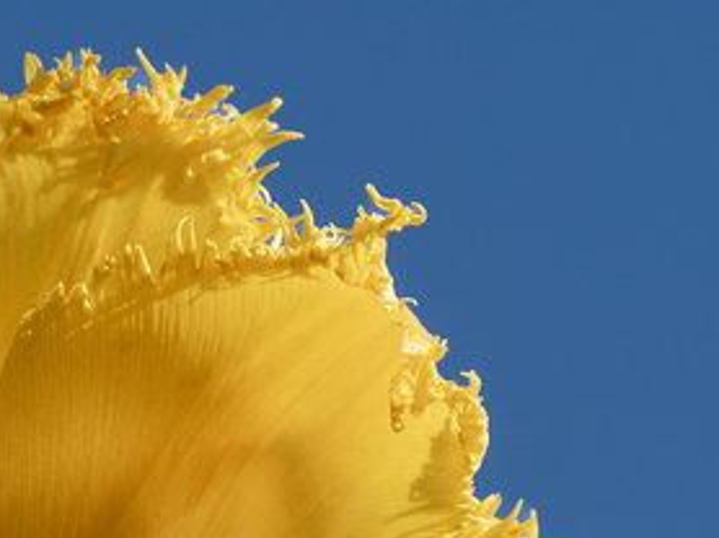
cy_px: 561
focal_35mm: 259
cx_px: 5
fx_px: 5375
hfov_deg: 7.6
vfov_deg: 5.7
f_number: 7.1
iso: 200
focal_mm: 60
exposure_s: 1/640
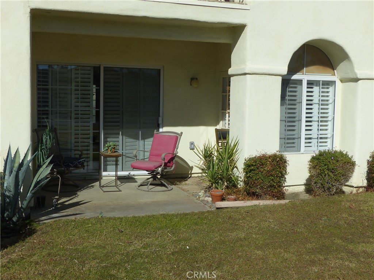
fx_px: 454
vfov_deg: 34.3
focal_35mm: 42
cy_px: 140
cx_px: 187
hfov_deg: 44.8
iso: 100
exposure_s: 1/800
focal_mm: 7.6
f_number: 4
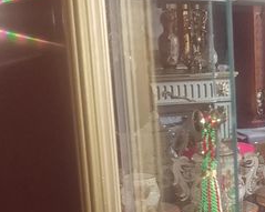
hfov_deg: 18.9
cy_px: 188
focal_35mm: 94
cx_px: 343
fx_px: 737
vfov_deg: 16.2
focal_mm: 6.4
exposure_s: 1/8
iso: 705
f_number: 1.8
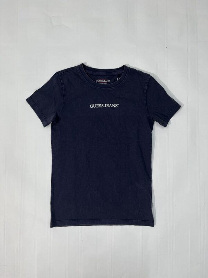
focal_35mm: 26
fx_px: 208
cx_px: 104
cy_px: 139
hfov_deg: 53.1
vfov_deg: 67.3
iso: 80
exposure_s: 1/100
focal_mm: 5.1
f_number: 1.6
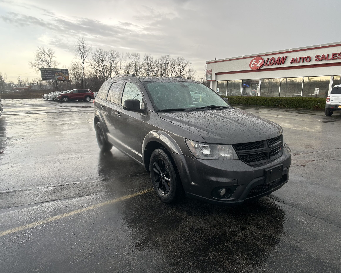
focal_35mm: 28
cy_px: 137
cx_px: 181
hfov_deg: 62.2
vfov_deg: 51.5
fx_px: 283
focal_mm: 5.7
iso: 50
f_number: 1.5
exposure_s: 1/471
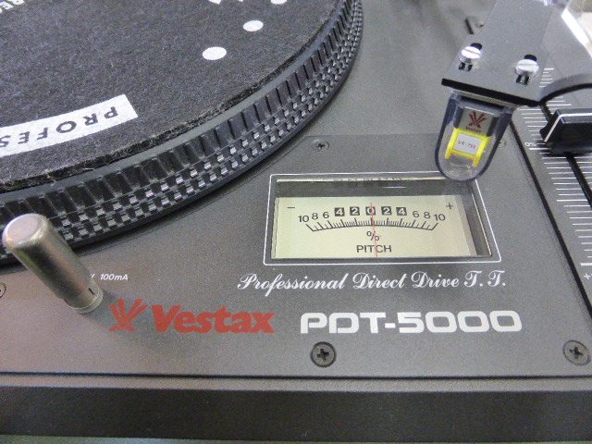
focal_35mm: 24
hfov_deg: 71.6
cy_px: 222
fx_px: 410
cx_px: 296
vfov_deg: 56.8
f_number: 3.3
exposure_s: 1/25
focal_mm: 4.3
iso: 640
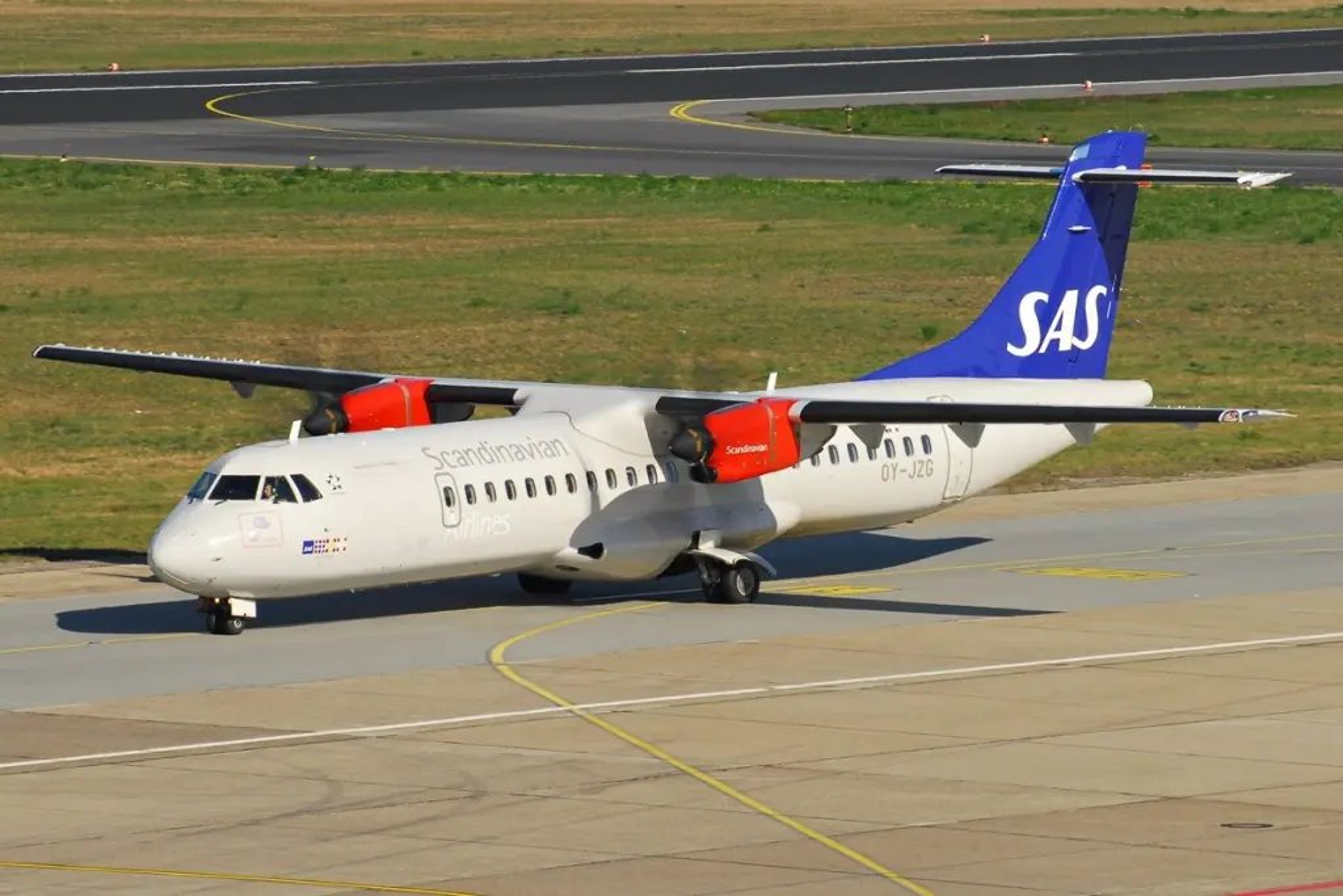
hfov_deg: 7.0
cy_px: 448
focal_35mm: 292
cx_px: 672
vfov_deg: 4.7
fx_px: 10913
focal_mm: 195
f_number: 18
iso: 200
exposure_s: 1/125
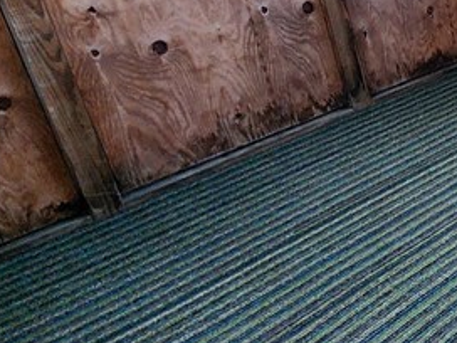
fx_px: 647
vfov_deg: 28.7
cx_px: 838
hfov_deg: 21.8
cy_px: 45
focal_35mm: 49
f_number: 2.2
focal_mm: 2.2
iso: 125
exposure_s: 1/60.2
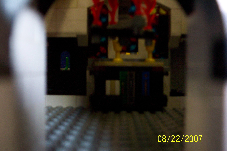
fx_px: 221
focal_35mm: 35
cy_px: 76
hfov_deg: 54.4
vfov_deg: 37.9
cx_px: 114
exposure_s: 1/30
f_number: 2.8
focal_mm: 7.5
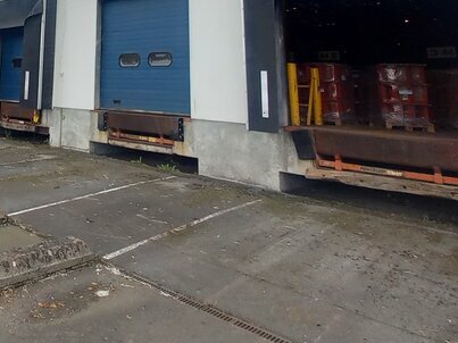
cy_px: 8
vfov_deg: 40.4
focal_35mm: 31
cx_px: 36
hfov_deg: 50.9
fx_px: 410
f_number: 2.2
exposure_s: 1/288
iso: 40
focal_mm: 1.42
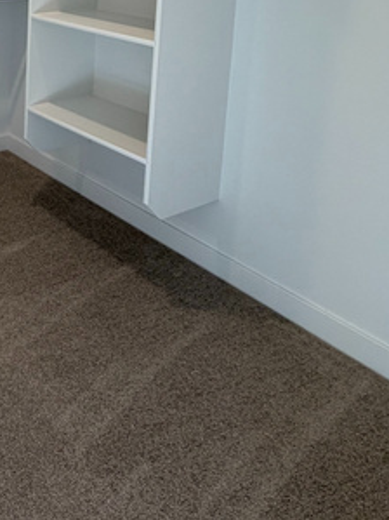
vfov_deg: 44.2
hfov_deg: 32.0
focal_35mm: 36
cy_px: 7
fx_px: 540
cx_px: -94
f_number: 2.2
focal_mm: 2.22
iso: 125
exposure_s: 1/120
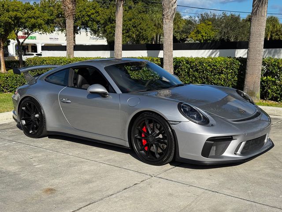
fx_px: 391
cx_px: 141
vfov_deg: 30.3
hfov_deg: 39.7
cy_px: 106
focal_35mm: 48
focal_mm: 6.76
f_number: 1.78
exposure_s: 1/3096
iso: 64
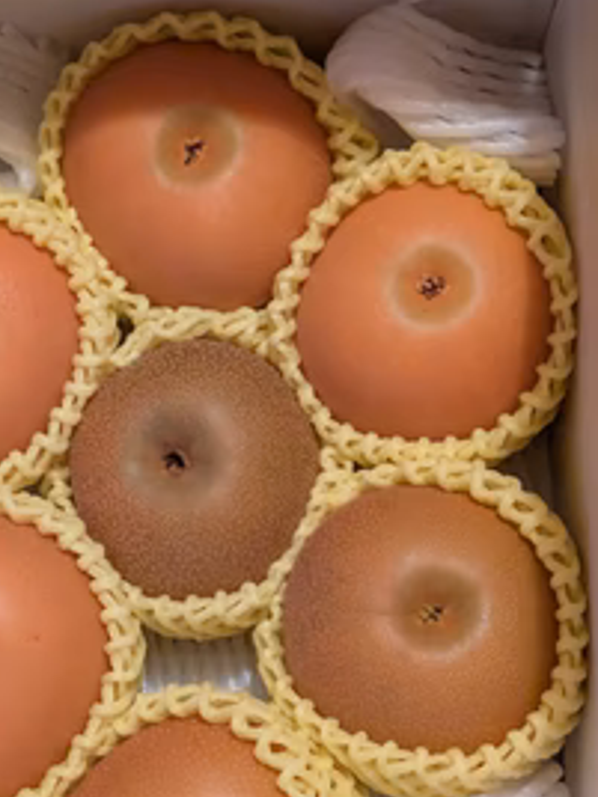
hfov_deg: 19.3
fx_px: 1751
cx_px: 155
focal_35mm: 76
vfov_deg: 25.6
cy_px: 485
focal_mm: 5.43
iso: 826
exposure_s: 1/25
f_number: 1.89
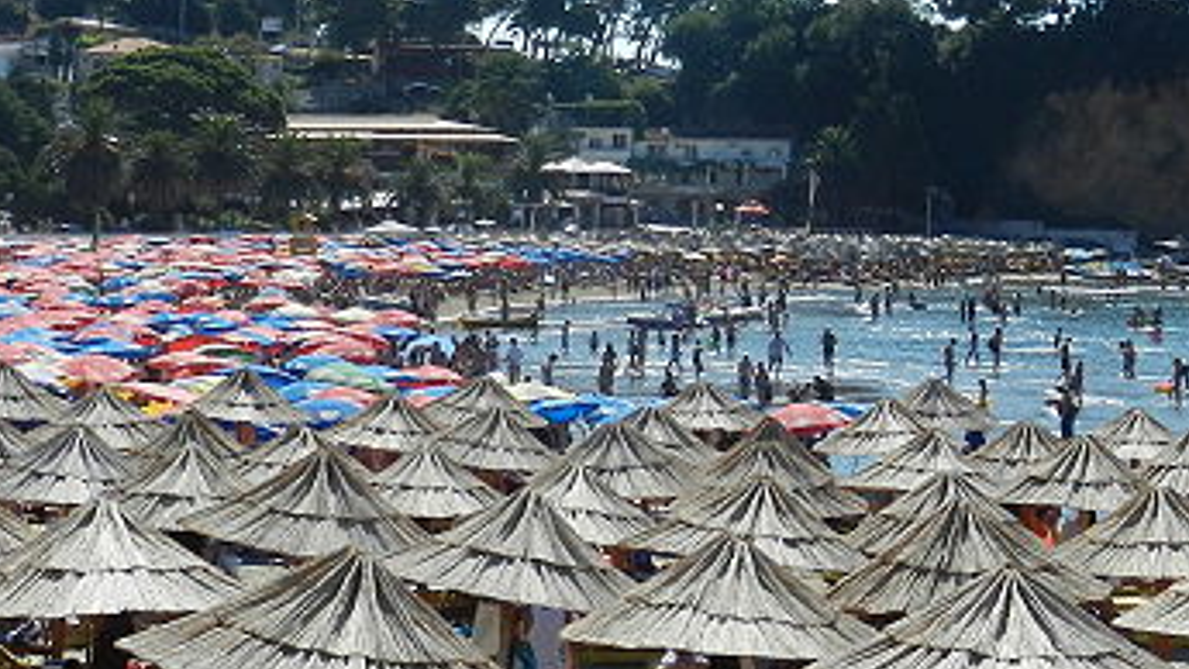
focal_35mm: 96
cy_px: 386
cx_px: 565
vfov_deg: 12.6
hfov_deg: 22.2
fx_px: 3026
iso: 160
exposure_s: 1/1600
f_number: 4
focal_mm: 6.9
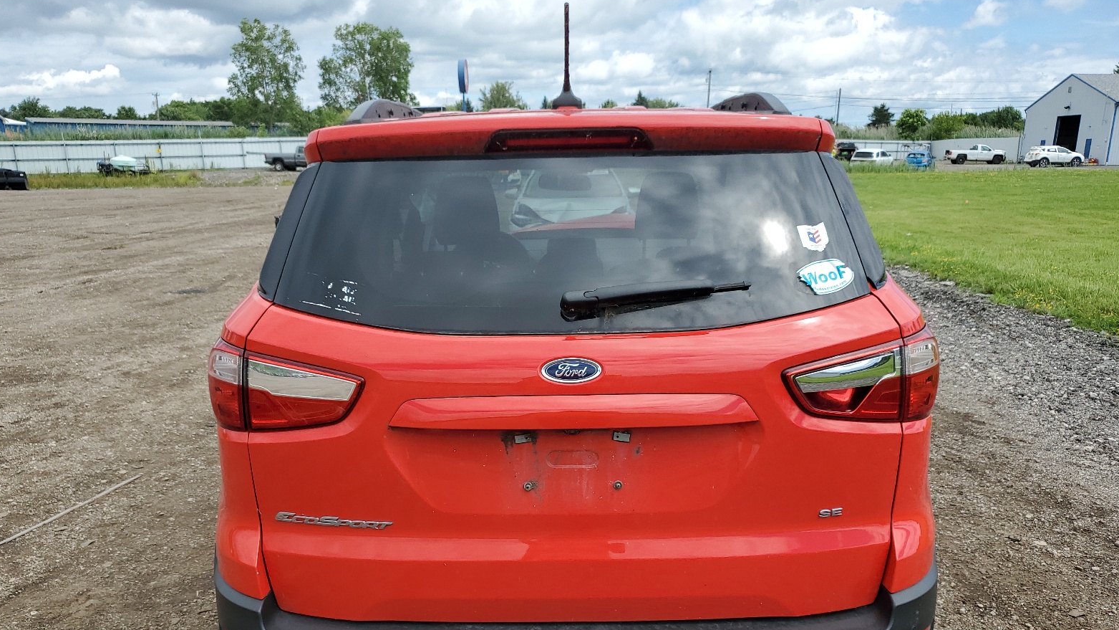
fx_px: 860
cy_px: 422
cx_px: 564
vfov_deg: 39.7
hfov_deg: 66.1
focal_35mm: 29
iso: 50
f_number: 1.5
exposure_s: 1/2500
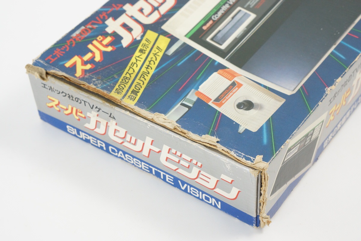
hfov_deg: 27.0
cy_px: 120
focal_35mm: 75
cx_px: 180
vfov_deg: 18.2
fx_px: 752
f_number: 6.3
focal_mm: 50
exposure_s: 1/80
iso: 1250
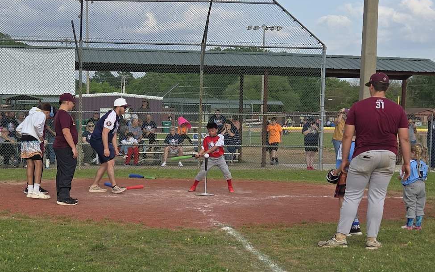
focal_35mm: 25
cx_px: 216
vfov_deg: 48.9
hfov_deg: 72.6
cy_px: 165
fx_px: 296
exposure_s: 1/1493
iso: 25
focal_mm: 5.4
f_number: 1.8
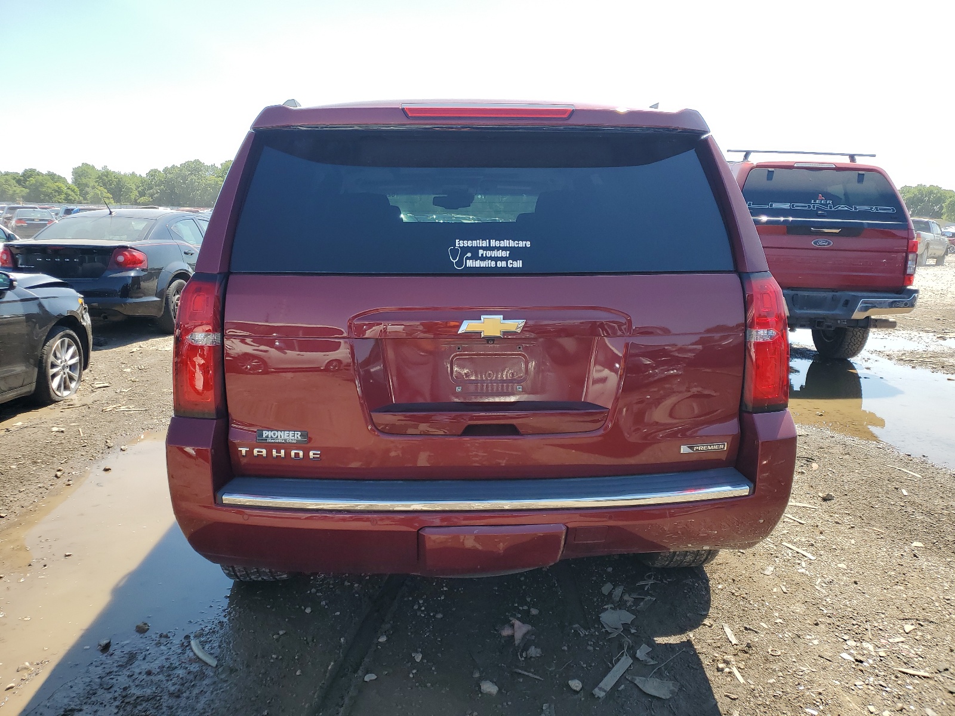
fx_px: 717
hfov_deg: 67.3
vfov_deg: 53.1
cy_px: 358
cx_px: 478
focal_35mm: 26
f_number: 1.5
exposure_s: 1/1250
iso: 50
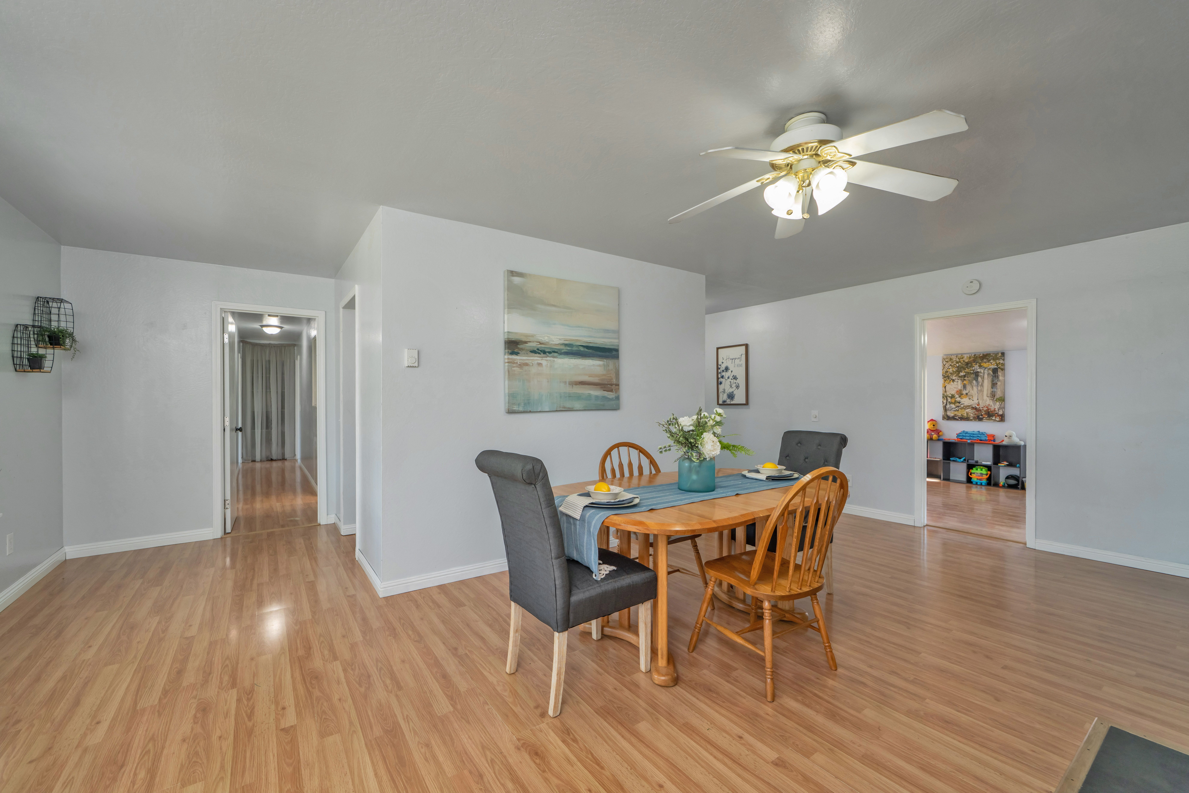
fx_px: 462
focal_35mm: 14
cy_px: 396
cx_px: 594
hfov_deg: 104.2
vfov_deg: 81.2
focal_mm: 14
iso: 320
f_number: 6.3
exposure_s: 1/25
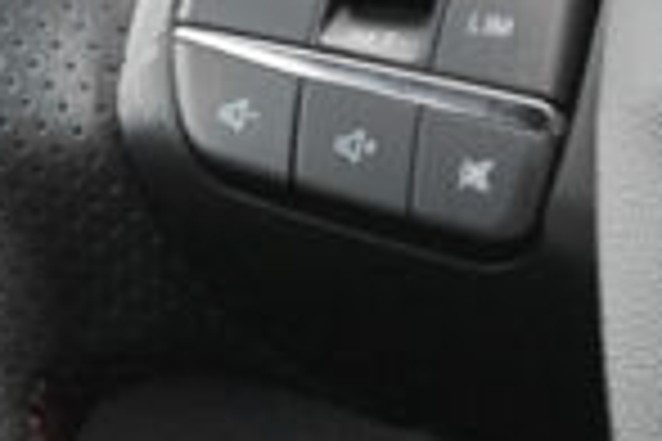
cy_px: 52
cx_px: 297
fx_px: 8716
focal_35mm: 474
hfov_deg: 4.3
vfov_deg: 2.9
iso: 2500
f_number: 8
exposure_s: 1/200
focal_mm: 45
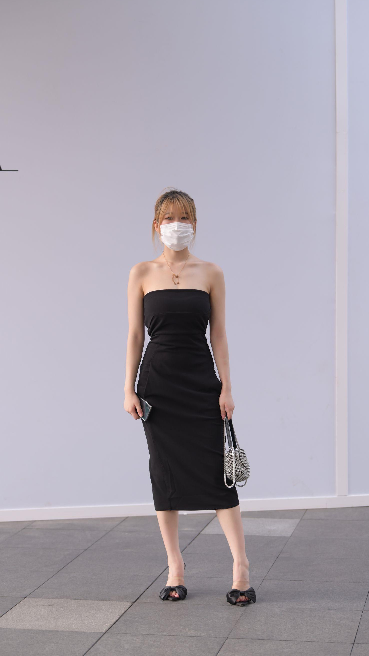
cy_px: 327
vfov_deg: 26.9
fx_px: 1375
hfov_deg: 15.3
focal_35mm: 79
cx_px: 184
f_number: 3.5
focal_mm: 75
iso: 400
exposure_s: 1/250
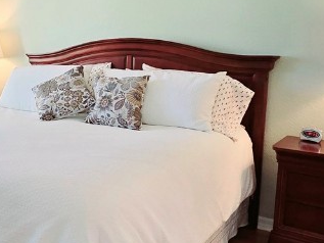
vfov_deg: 34.3
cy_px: 109
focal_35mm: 42
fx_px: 393
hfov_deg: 41.0
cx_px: 27
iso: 100
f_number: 2.2
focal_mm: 2.2
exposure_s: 1/60.2
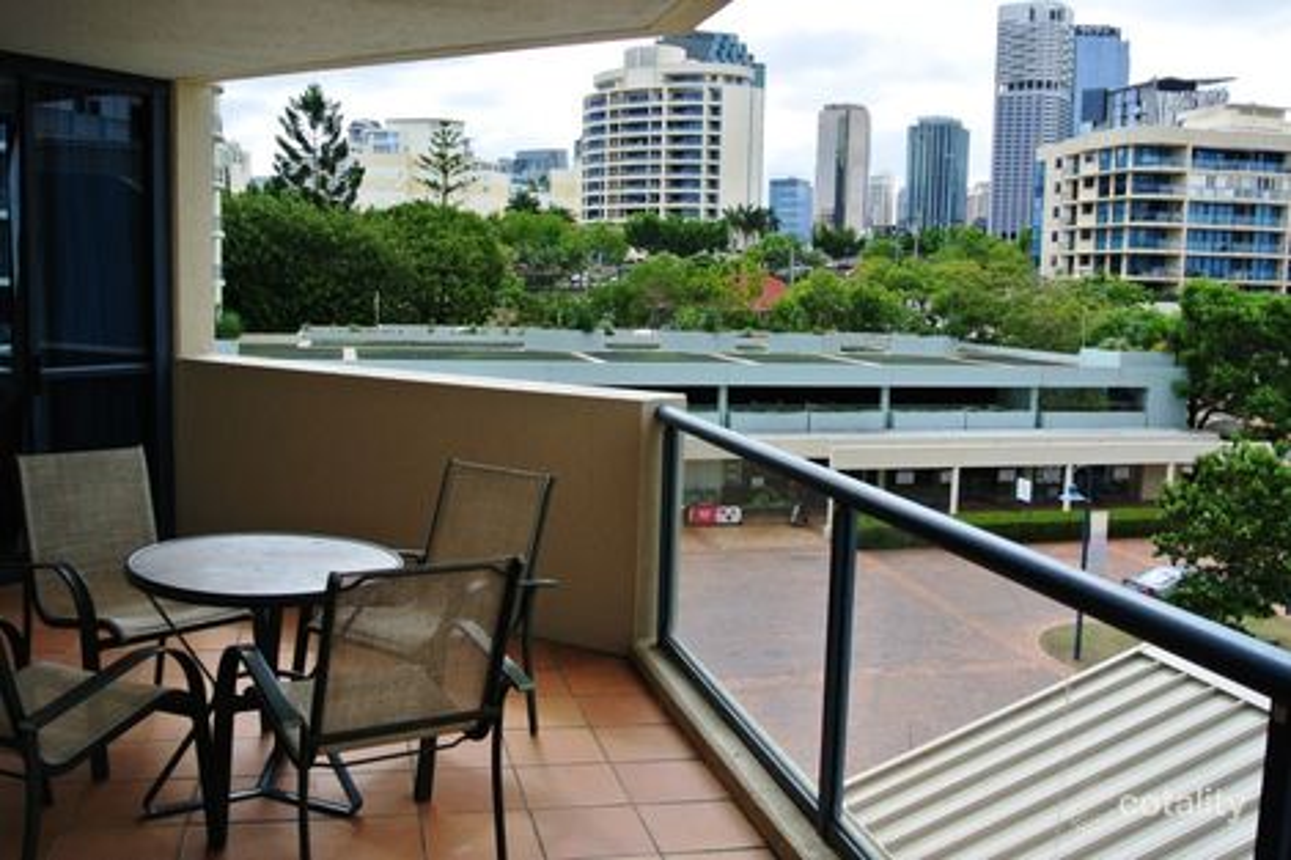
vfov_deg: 41.1
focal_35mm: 32
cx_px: 646
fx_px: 1147
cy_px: 430
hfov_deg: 58.7
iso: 100
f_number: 4.5
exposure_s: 1/500
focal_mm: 12.2
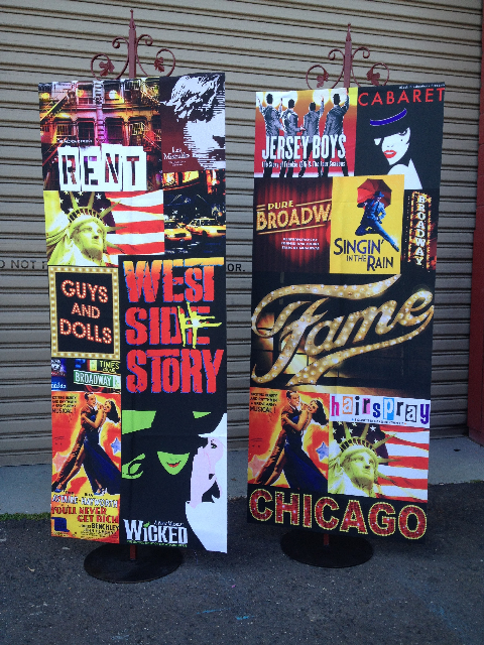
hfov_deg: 40.7
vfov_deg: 52.6
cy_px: 322
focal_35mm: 35
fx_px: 652
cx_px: 242
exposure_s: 1/204
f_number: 2.4
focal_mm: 4.28
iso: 50
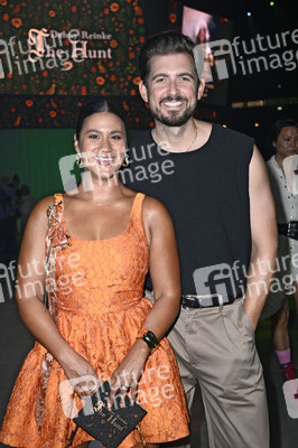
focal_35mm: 52
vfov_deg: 38.2
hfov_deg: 25.9
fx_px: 647
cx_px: 149
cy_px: 224
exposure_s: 1/125
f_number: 5.6
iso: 1250
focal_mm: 52
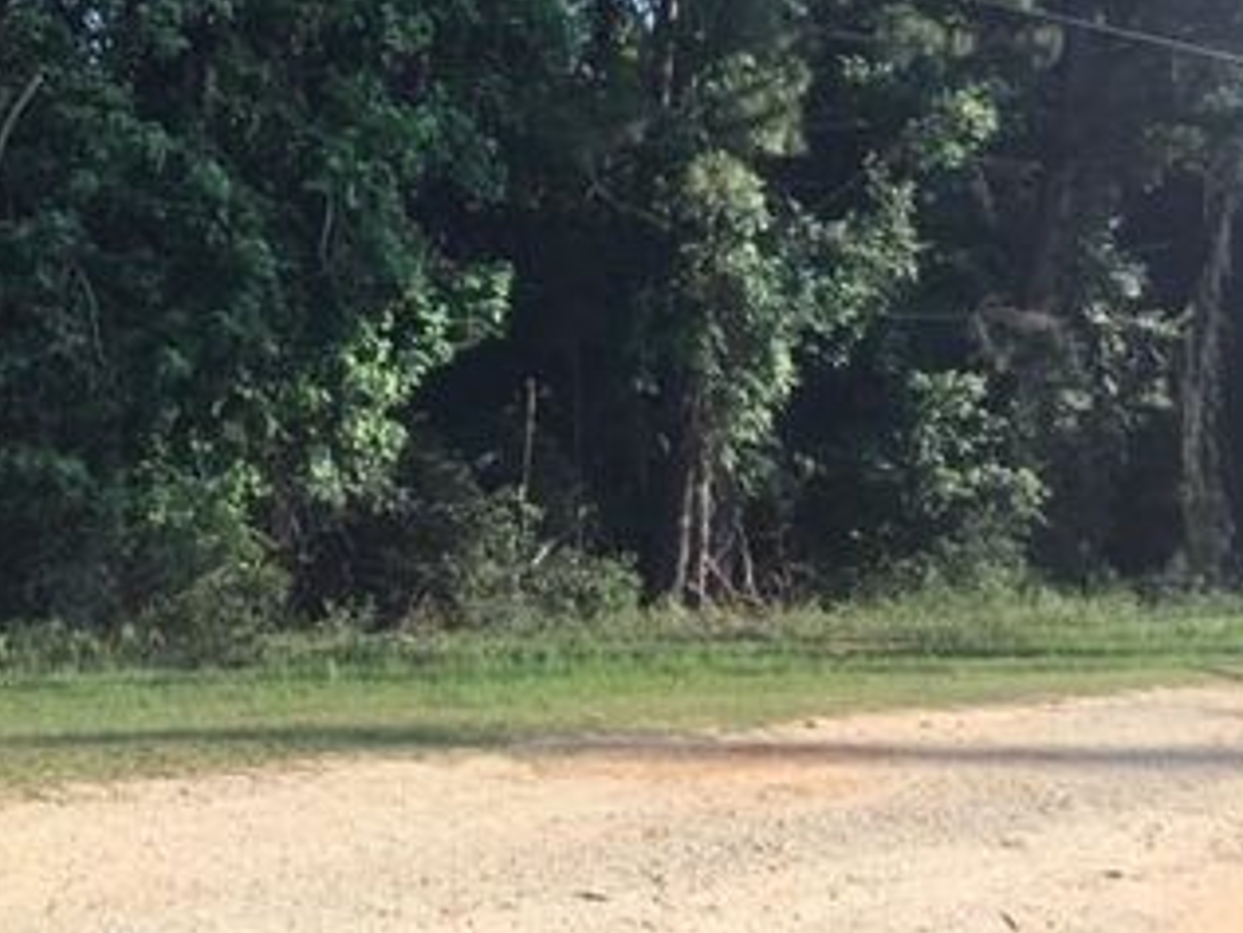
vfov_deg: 29.5
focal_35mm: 49
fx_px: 1760
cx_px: 456
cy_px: 321
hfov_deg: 38.6
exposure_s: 1/558
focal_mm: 3.3
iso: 25
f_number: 2.4
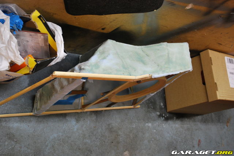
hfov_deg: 38.8
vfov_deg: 26.5
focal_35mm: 51
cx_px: 117
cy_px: 78
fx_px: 332
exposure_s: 1/25
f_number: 5
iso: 800
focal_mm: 34
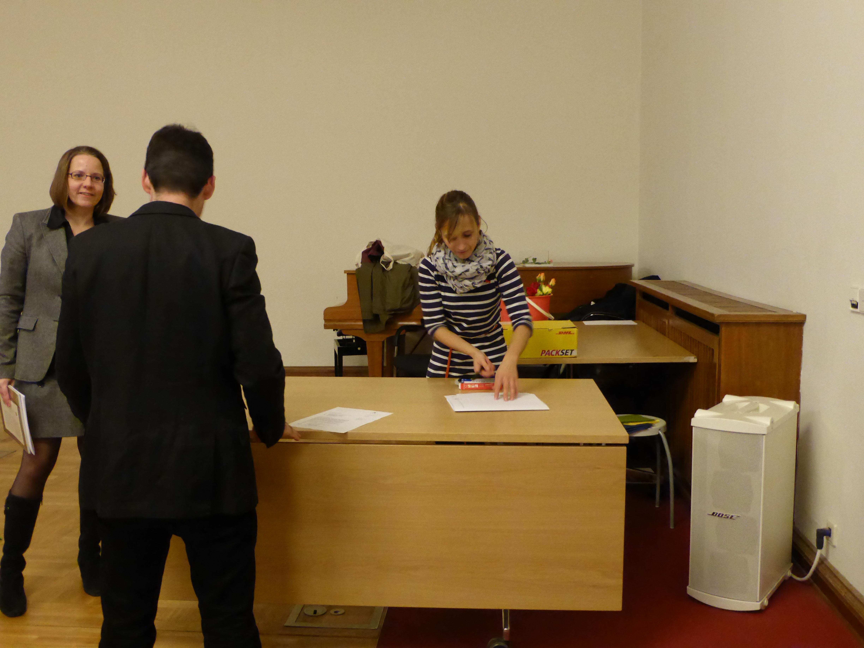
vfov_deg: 40.7
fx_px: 874
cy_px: 324
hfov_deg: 52.6
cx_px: 432
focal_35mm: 35
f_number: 3.7
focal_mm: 6.1
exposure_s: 1/30
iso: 800
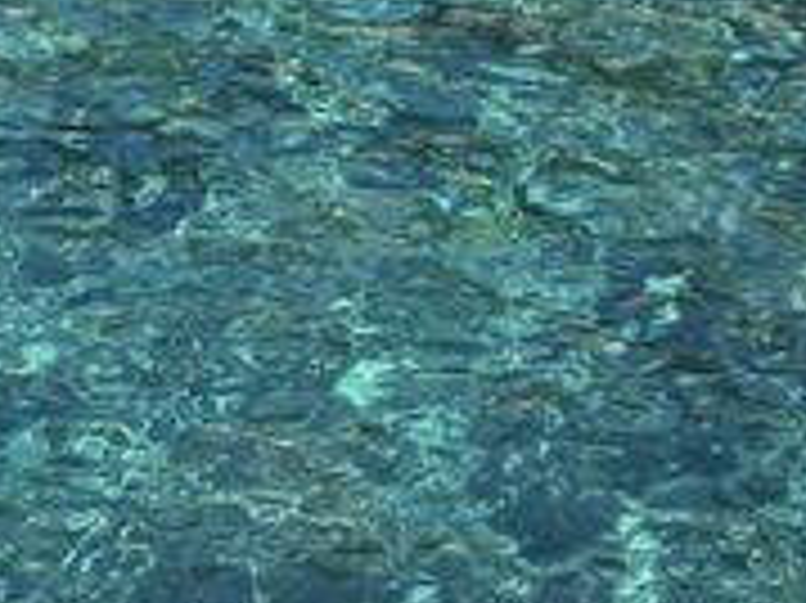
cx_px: 203
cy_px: 1287
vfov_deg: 9.2
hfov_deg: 13.2
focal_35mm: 149
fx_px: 3467
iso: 50
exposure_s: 1/1751
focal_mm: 5.96
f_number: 1.6
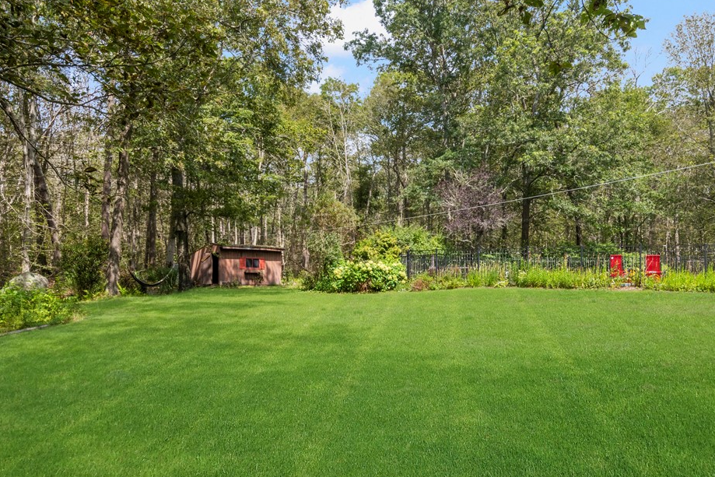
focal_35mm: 27
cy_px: 209
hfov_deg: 68.0
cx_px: 396
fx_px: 528
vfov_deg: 48.5
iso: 400
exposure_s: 1/200
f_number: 14
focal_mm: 15
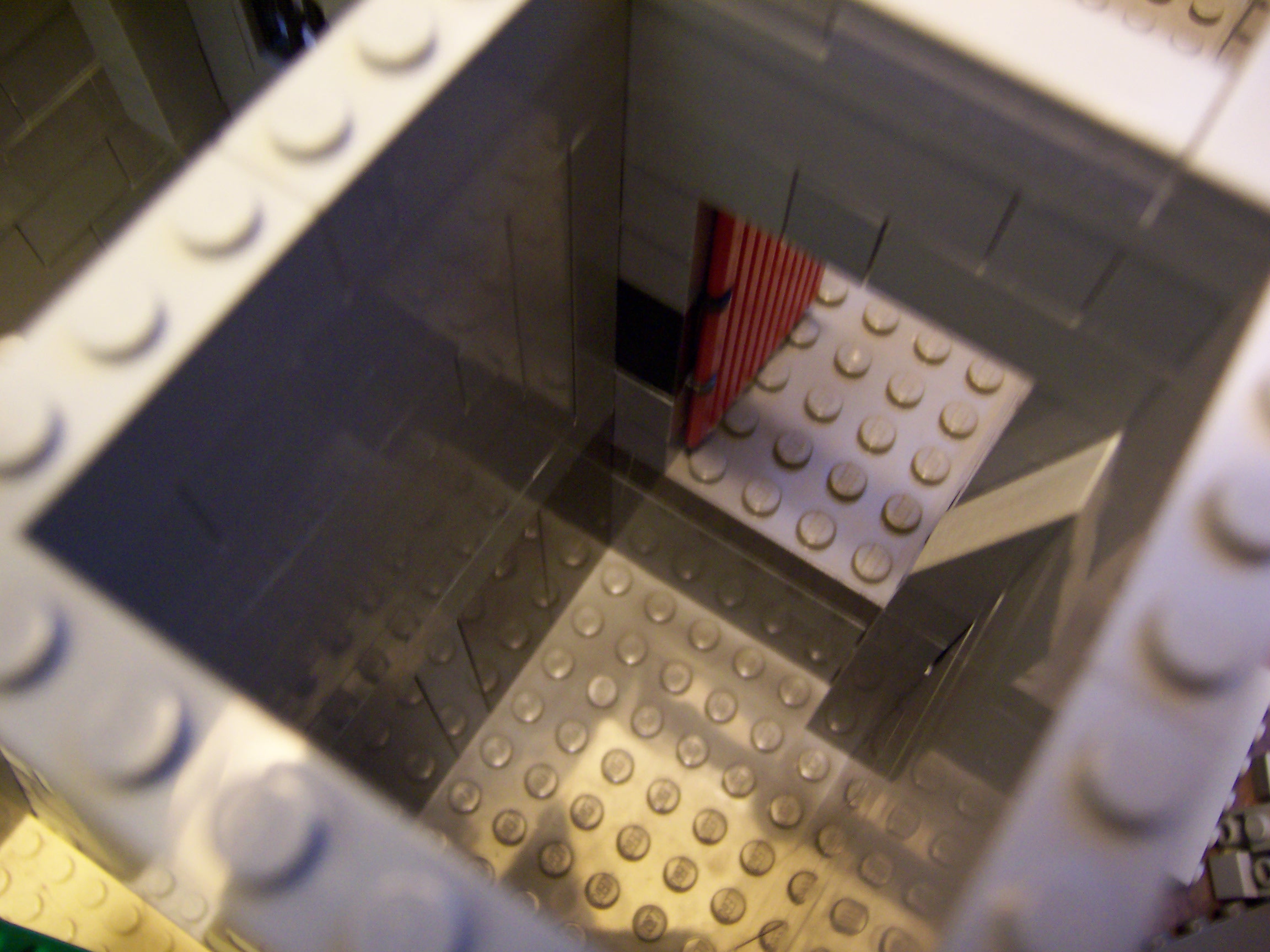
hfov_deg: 55.4
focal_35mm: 33
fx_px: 1211
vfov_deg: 42.9
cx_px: 635
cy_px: 476
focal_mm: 5.5
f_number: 2.8
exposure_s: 1/8
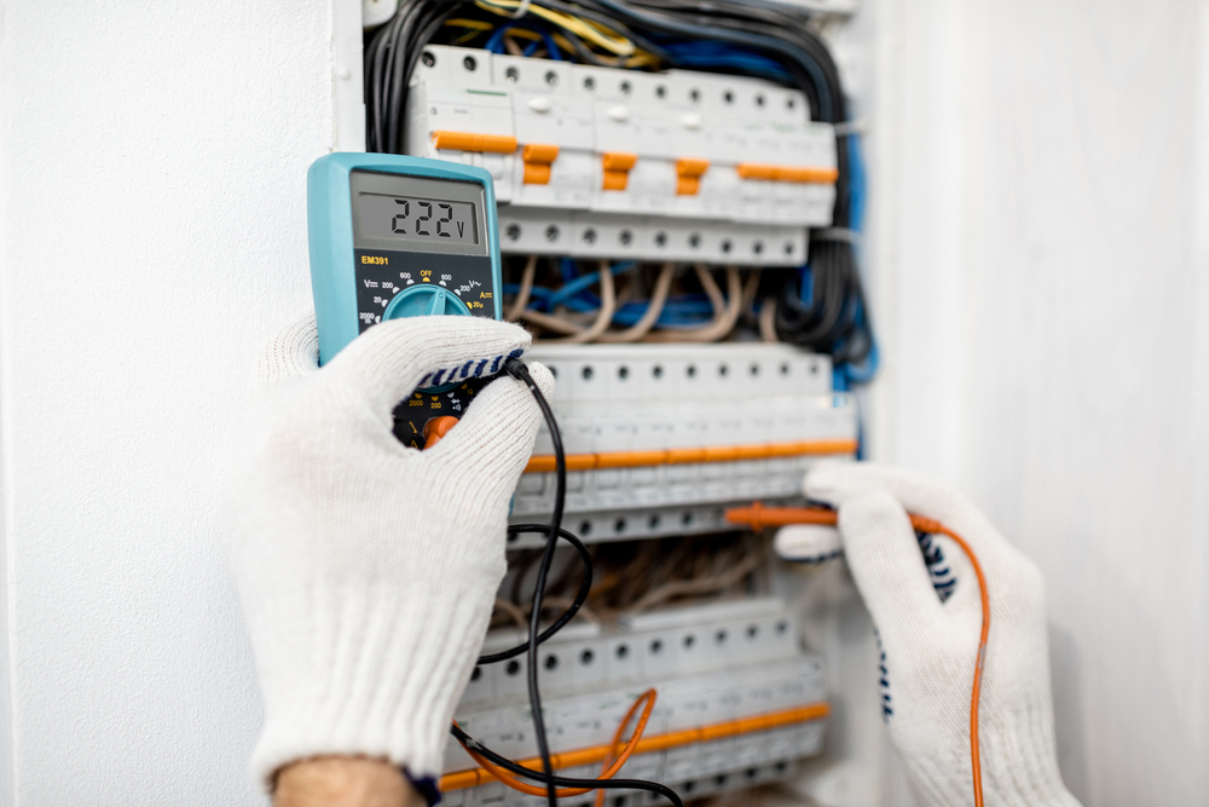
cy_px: 404
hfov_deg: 54.4
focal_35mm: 35
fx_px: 1176
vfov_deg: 37.9
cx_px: 604
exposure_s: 1/125
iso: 320
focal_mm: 35
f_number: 2.2
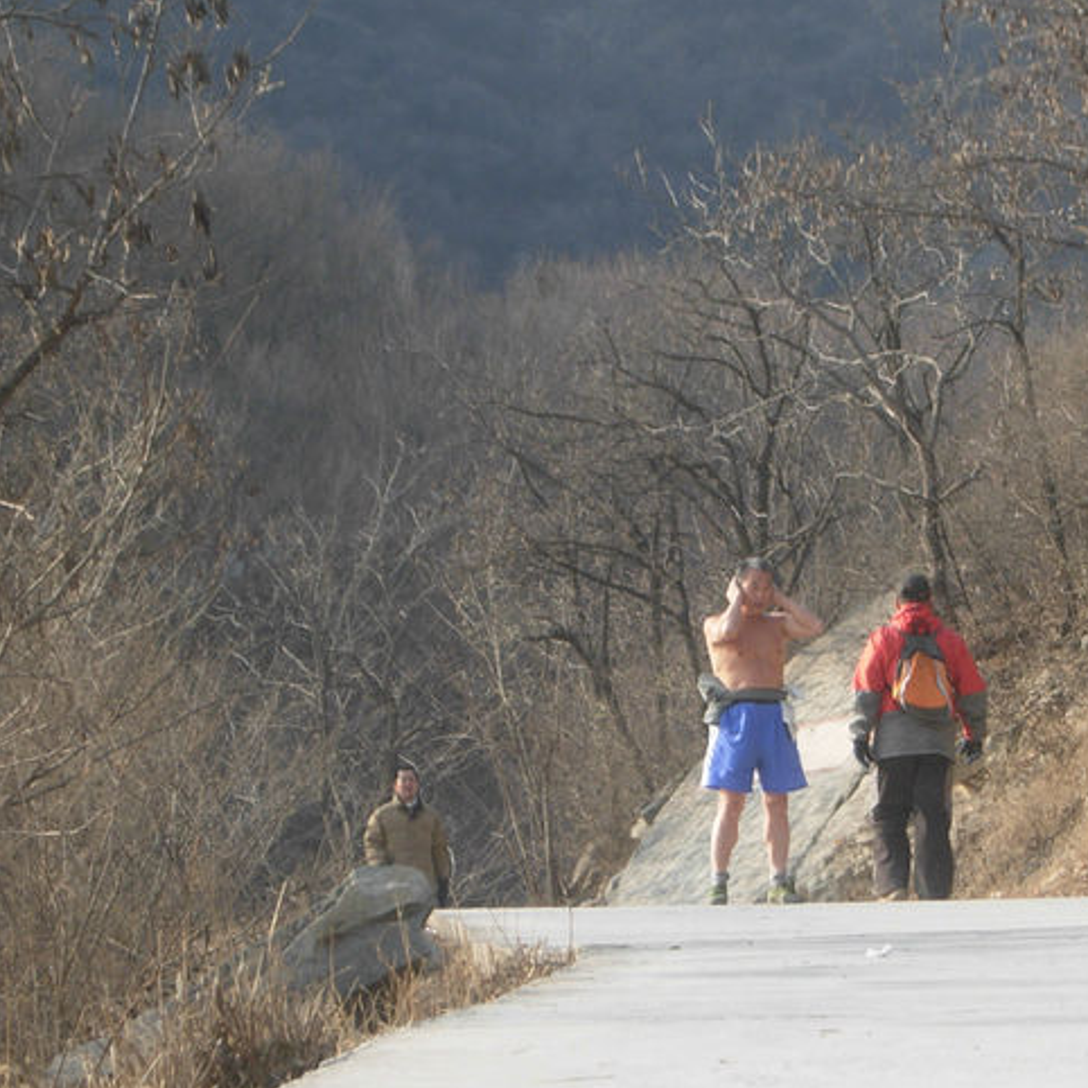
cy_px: 585
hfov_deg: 7.6
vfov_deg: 7.6
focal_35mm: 231
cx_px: 928
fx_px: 8214
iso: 50
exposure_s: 1/124
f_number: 5.3
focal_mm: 26.3
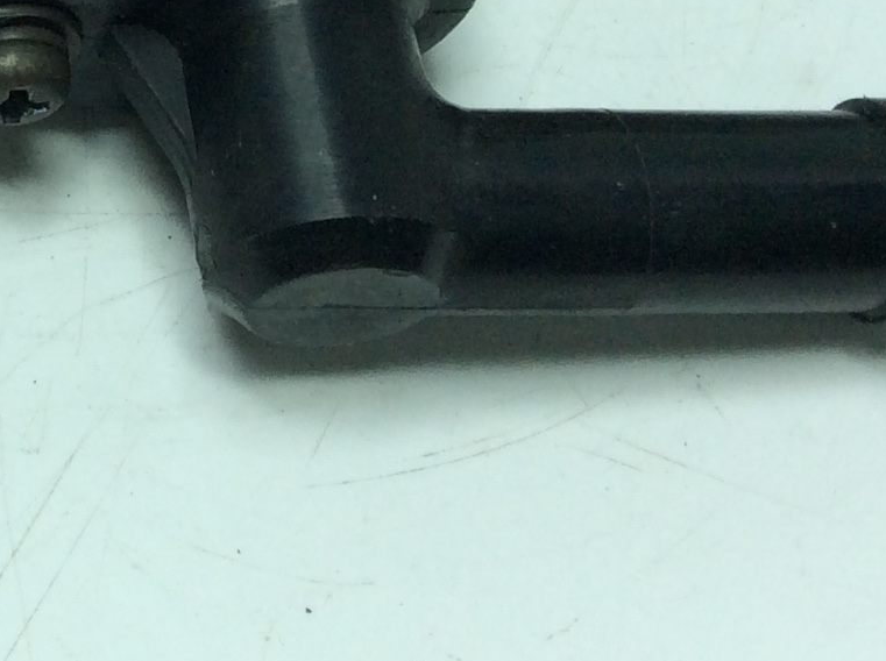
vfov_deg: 12.8
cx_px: -319
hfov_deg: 16.9
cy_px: -355
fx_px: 2785
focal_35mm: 109
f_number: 2.4
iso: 32
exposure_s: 1/473
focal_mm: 3.3
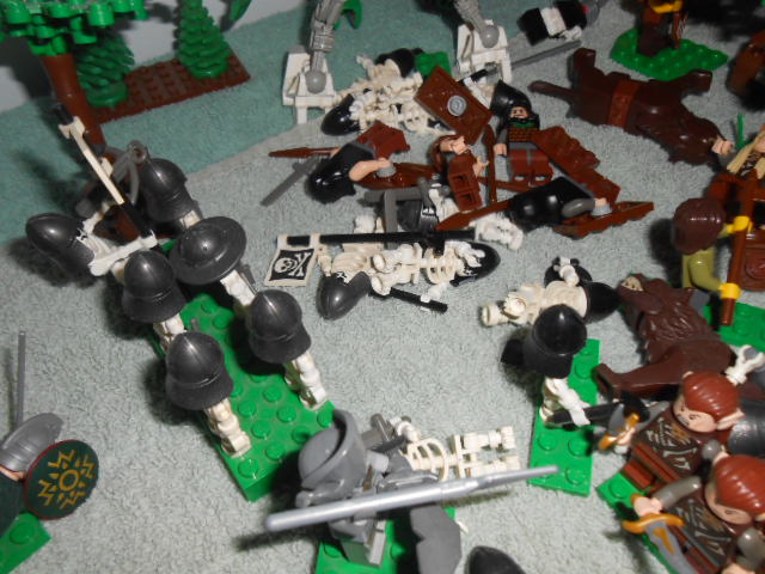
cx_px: 382
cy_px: 287
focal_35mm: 30
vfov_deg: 46.8
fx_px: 663
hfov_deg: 60.0
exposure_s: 1/25
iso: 200
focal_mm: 5.3
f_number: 11.9
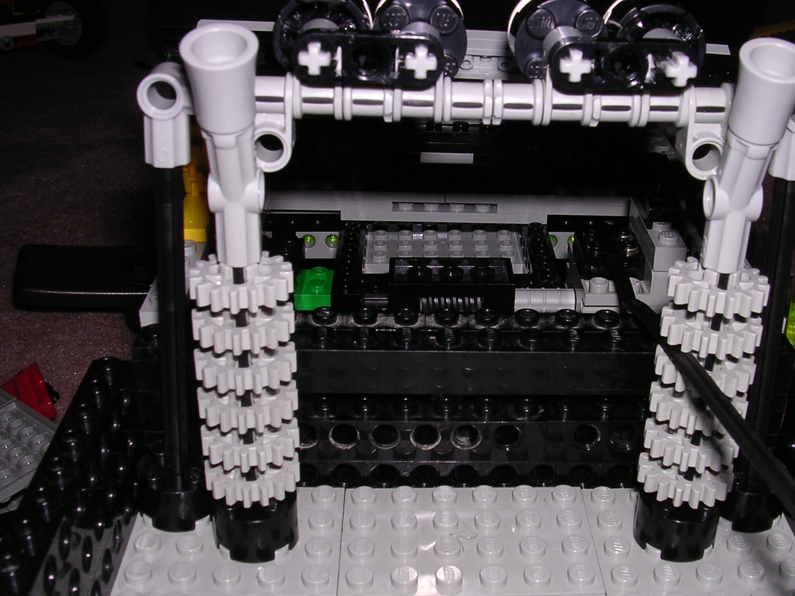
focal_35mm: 45
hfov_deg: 42.0
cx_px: 450
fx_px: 1034
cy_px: 267
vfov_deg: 32.2
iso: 100
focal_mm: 5.8
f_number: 5.6
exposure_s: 1/60.1
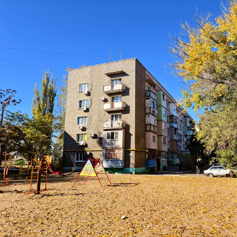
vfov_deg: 57.3
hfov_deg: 57.1
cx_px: 135
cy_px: 119
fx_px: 217
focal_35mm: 28
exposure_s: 1/6944
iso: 71
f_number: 1.57
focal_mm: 6.54
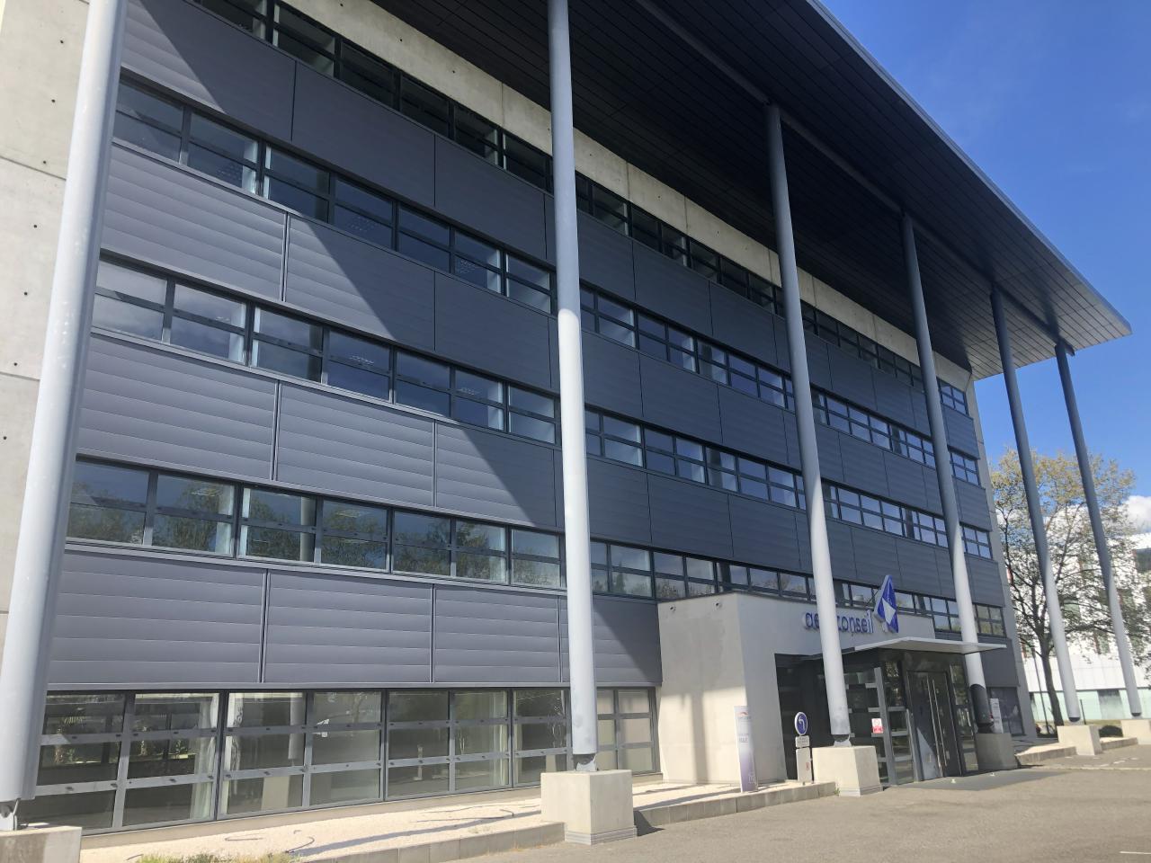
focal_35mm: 28
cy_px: 432
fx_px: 931
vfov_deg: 49.7
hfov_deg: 63.4
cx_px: 576
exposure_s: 1/592
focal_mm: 3.99
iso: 20
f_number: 1.8
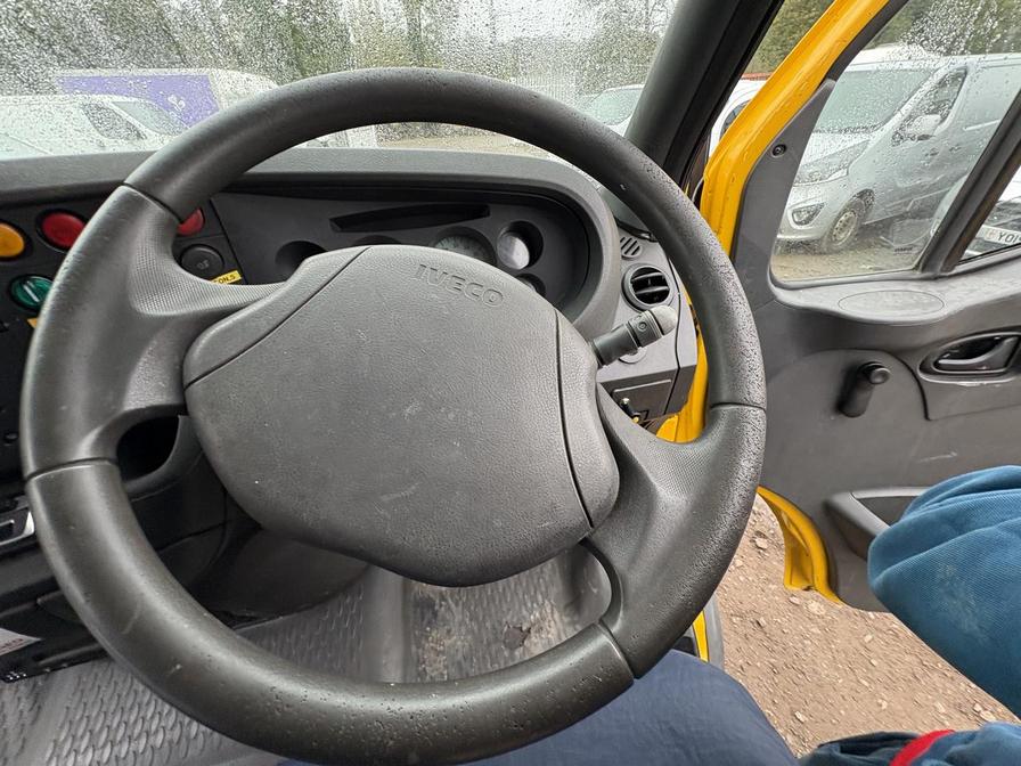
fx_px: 413
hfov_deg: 102.1
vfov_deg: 85.7
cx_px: 510
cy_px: 383
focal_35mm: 14
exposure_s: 1/99
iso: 200
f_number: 2.2
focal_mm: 2.22
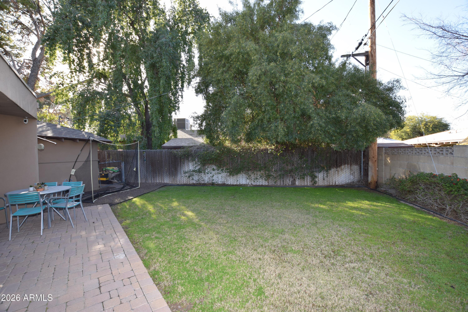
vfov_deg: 77.3
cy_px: 156
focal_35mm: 15
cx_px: 234
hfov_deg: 100.4
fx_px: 195
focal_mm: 10
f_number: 5.6
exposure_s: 1/125
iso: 200
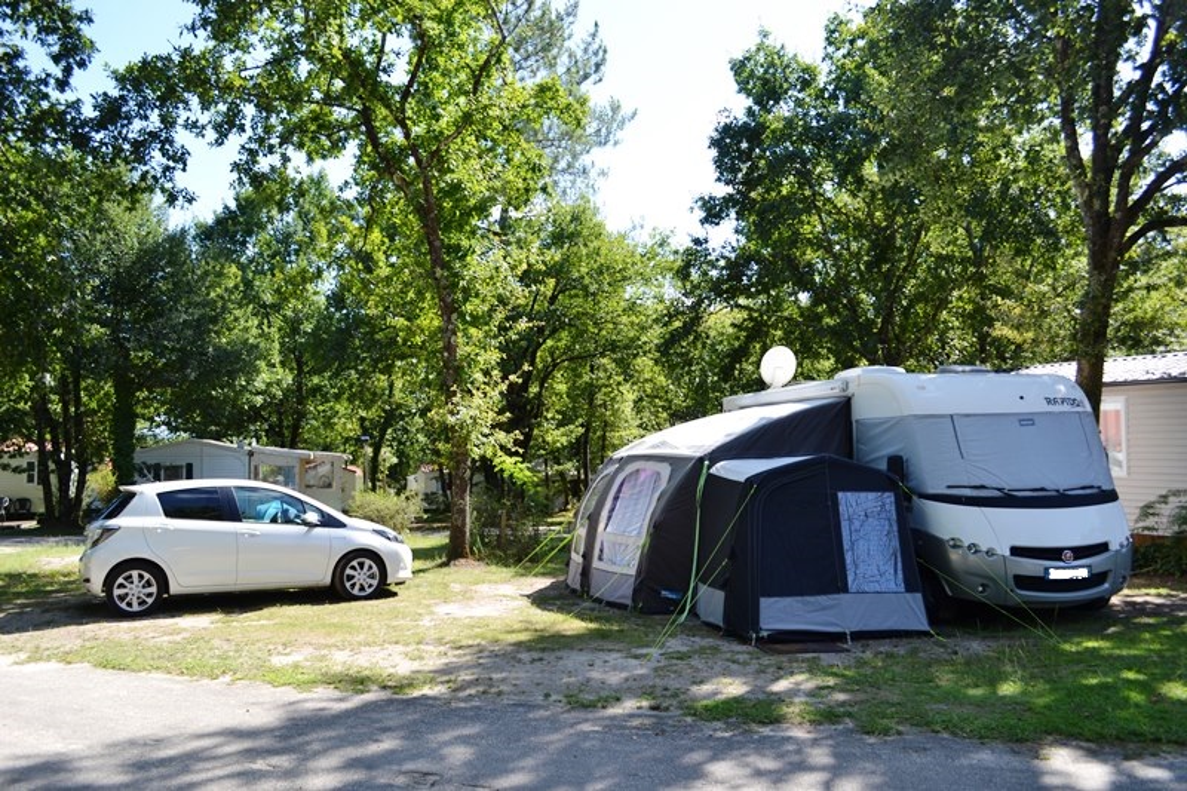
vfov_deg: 47.9
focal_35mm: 27
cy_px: 396
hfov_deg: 67.4
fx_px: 890
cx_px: 594
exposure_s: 1/160
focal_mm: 18
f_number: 6.3
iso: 100
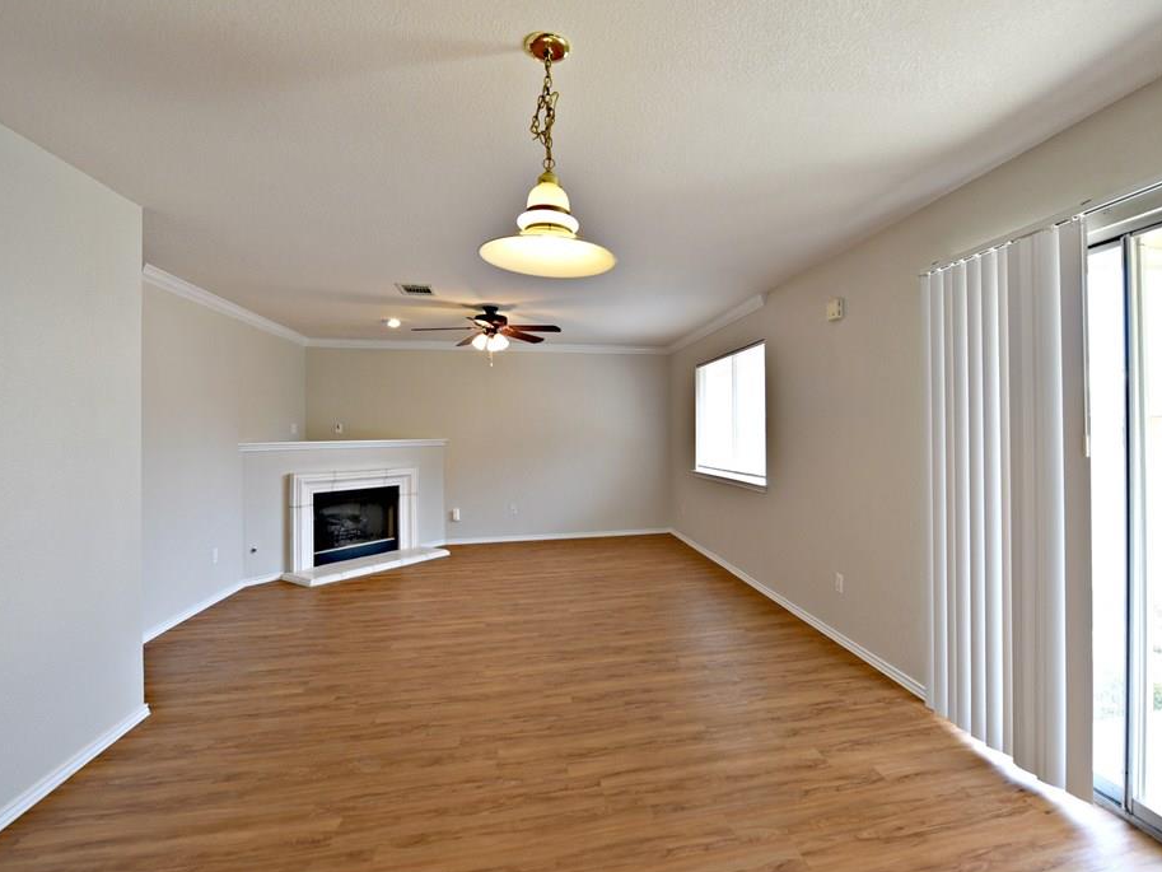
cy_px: 430
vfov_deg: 78.1
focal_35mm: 16
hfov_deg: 94.1
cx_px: 643
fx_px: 537
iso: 400
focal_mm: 14
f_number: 5
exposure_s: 1/100
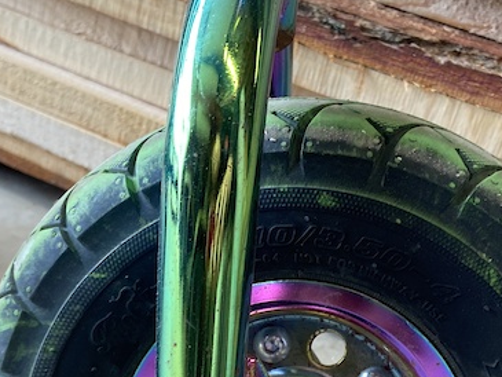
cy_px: 292
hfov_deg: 33.8
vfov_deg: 25.3
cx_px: 242
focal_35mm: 57
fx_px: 827
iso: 125
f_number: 1.8
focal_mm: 4.25
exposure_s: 1/120
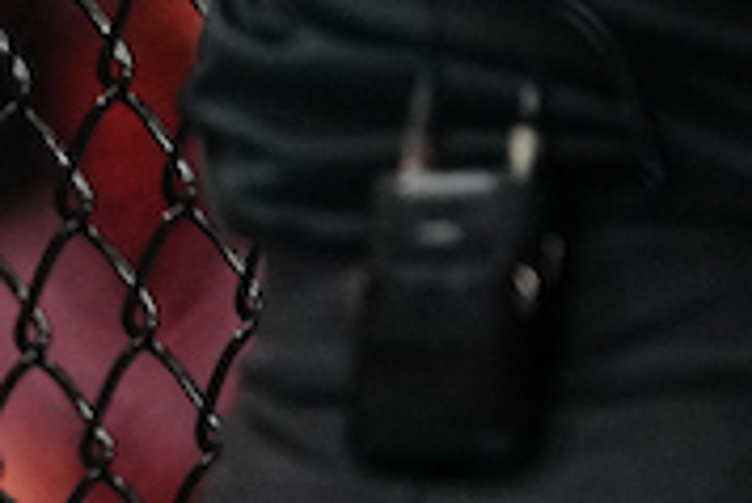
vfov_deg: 1.3
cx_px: -1183
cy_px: 850
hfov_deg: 1.9
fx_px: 22494
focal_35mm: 1076
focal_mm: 160
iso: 2500
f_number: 2.8
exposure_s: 1/1000
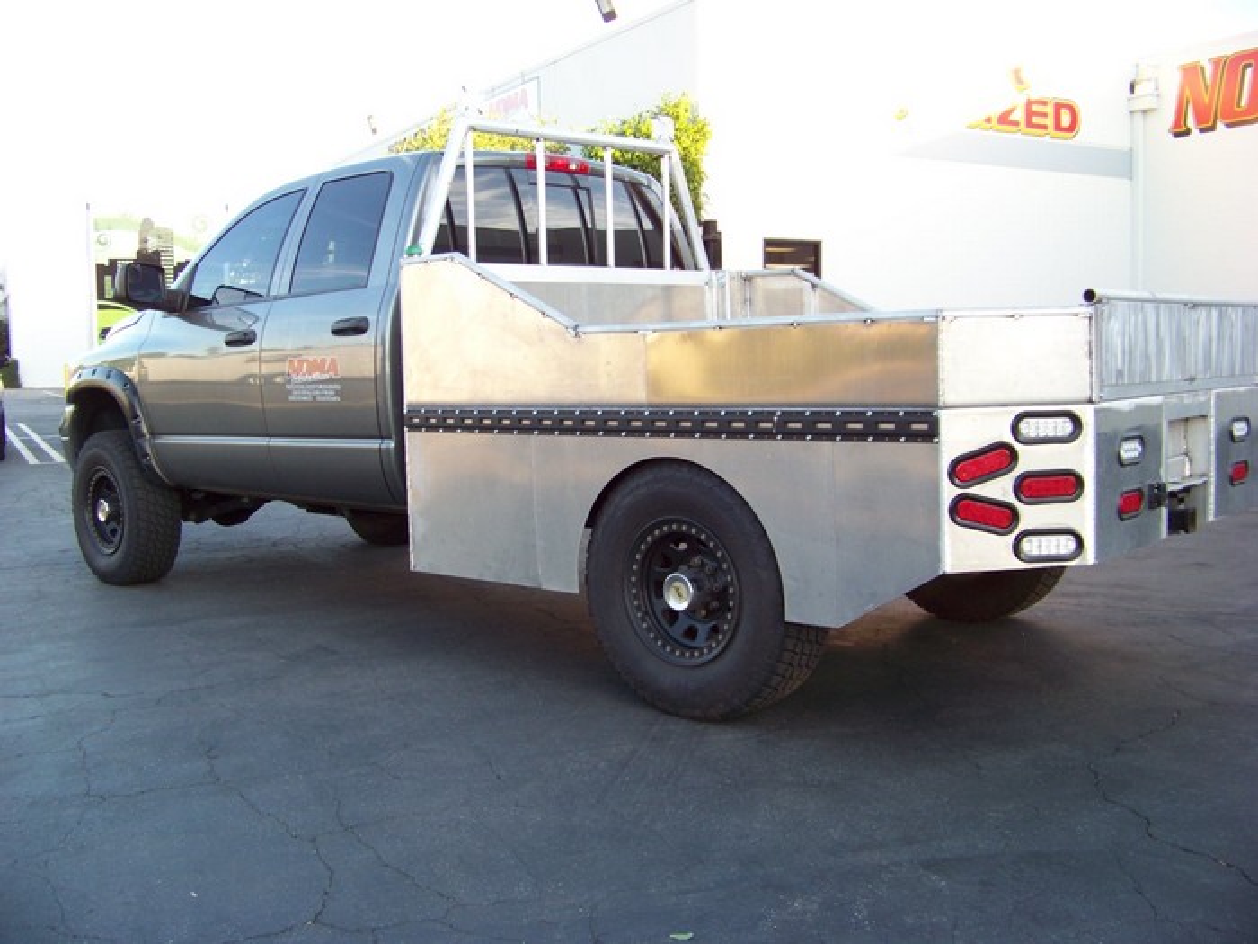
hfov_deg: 51.4
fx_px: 1308
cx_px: 629
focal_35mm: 36
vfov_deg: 39.7
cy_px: 472
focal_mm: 5.85
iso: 72
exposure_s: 1/100
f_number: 2.8
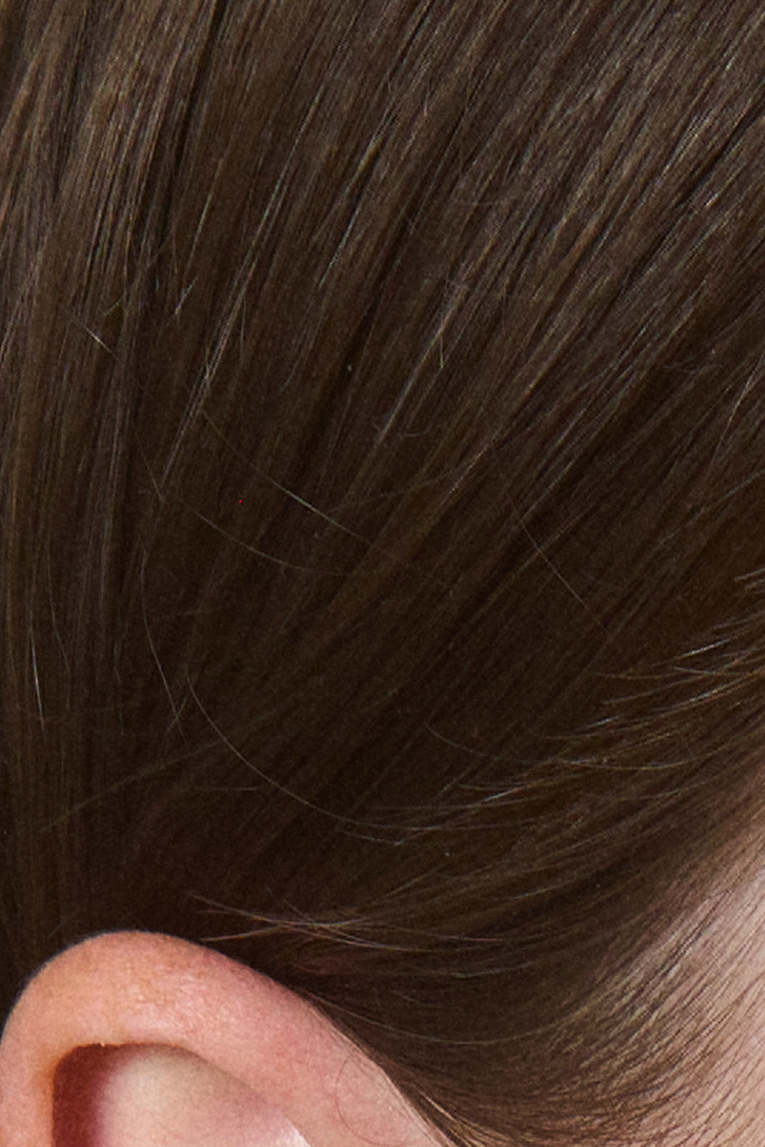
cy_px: 2220
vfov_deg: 4.5
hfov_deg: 3.1
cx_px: 1213
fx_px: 14279
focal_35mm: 448
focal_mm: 39.1
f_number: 9
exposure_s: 1/80
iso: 400
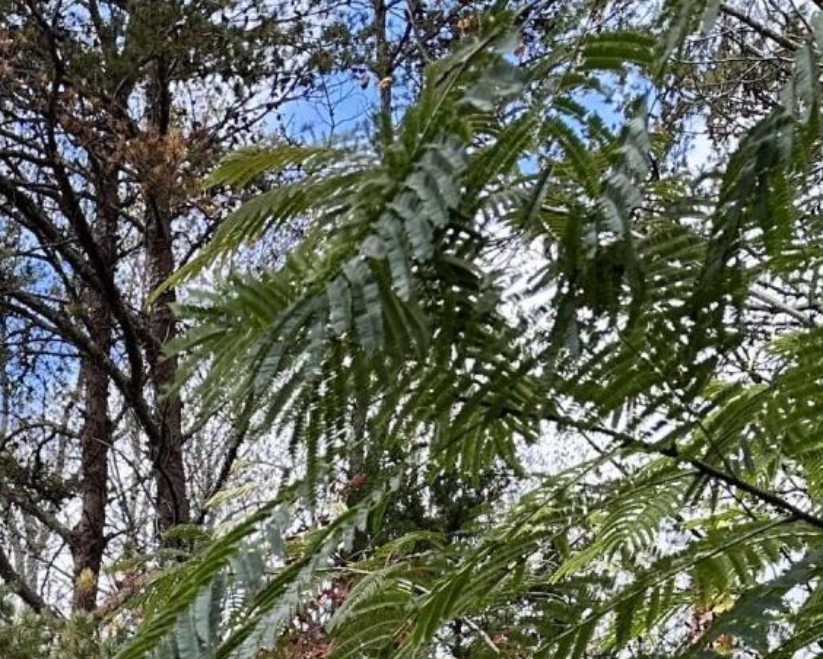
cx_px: -169
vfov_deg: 14.7
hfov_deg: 21.3
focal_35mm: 83
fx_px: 2023
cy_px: 1387
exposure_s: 1/699
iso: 80
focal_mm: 6.86
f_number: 1.78
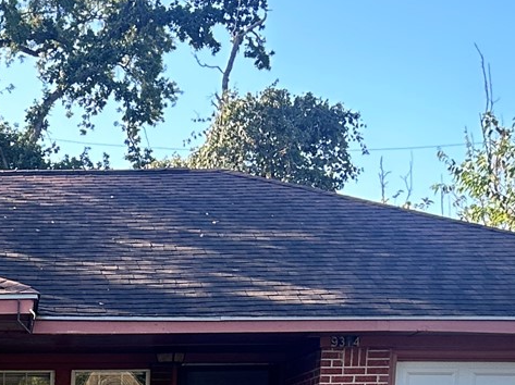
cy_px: 753
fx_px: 1546
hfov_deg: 18.0
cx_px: -98
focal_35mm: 104
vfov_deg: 12.6
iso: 80
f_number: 1.78
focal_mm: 6.86
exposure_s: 1/464
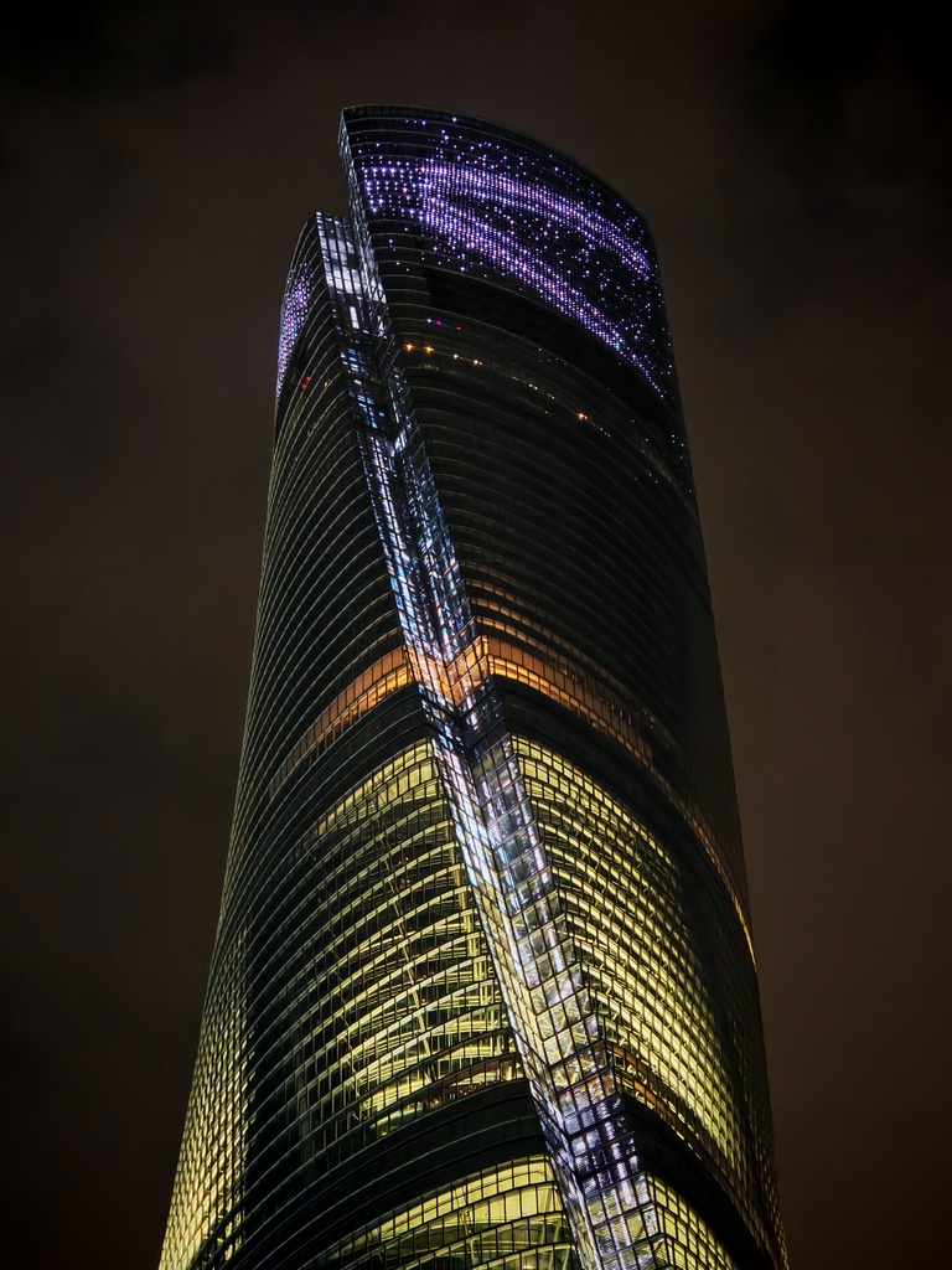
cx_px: 476
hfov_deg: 10.3
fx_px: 5280
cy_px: 635
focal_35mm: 144
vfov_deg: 13.7
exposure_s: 1/33
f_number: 2.6
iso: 2000
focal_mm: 15.38
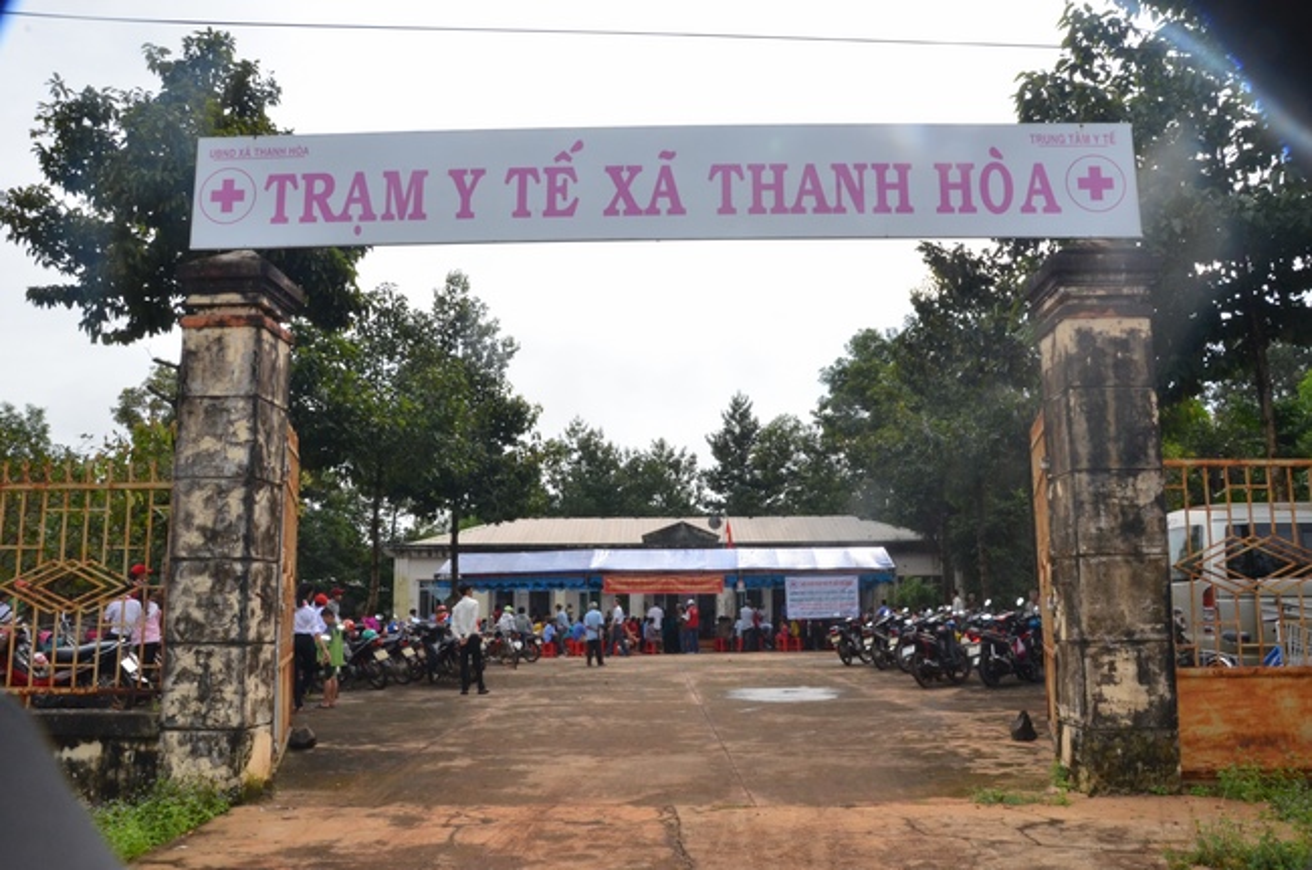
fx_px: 982
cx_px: 656
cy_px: 435
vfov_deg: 47.8
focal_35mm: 27
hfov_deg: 67.5
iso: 1000
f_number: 22
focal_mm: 18
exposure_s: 1/250
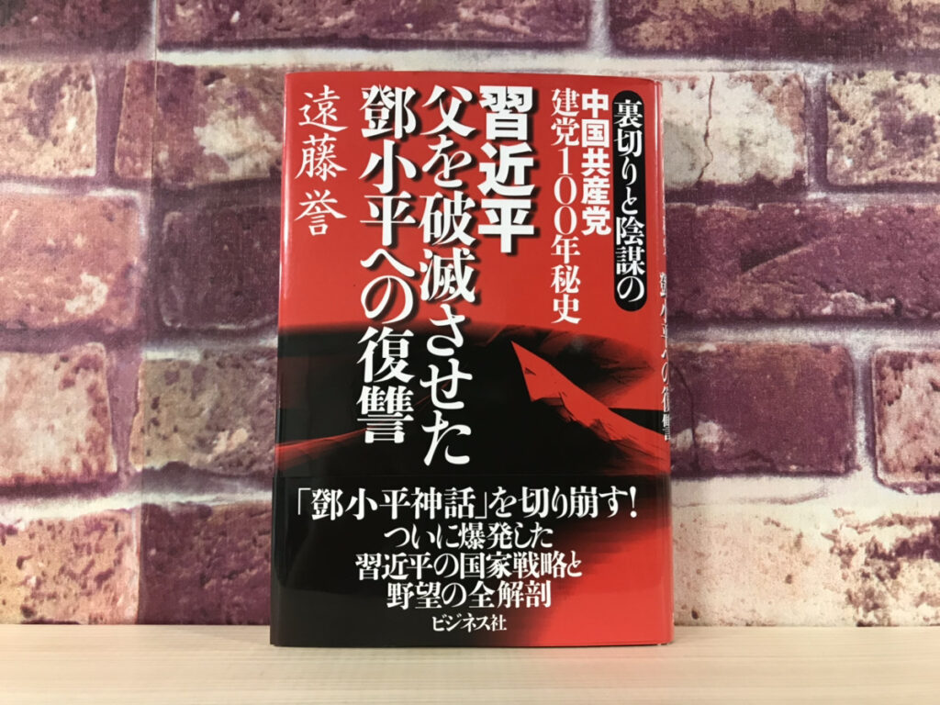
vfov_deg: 49.7
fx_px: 760
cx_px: 470
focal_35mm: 28
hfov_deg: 63.4
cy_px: 352
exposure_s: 1/17
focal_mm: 3.99
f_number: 1.8
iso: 40
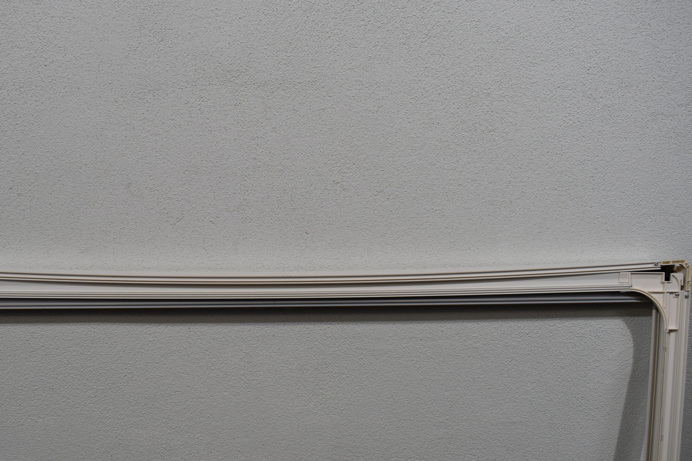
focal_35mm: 35
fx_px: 673
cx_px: 273
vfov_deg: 37.8
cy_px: 264
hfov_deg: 54.0
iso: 250
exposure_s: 1/125
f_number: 5.6
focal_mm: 18
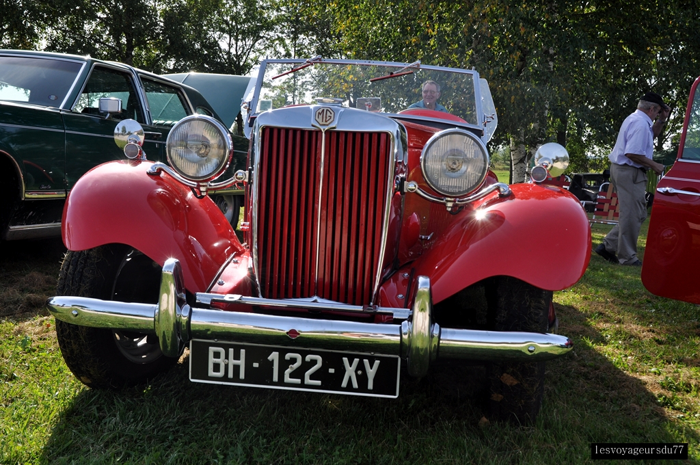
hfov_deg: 51.3
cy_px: 232
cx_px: 350
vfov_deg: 35.4
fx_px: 728
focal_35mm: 38
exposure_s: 1/250
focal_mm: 25
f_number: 8
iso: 200
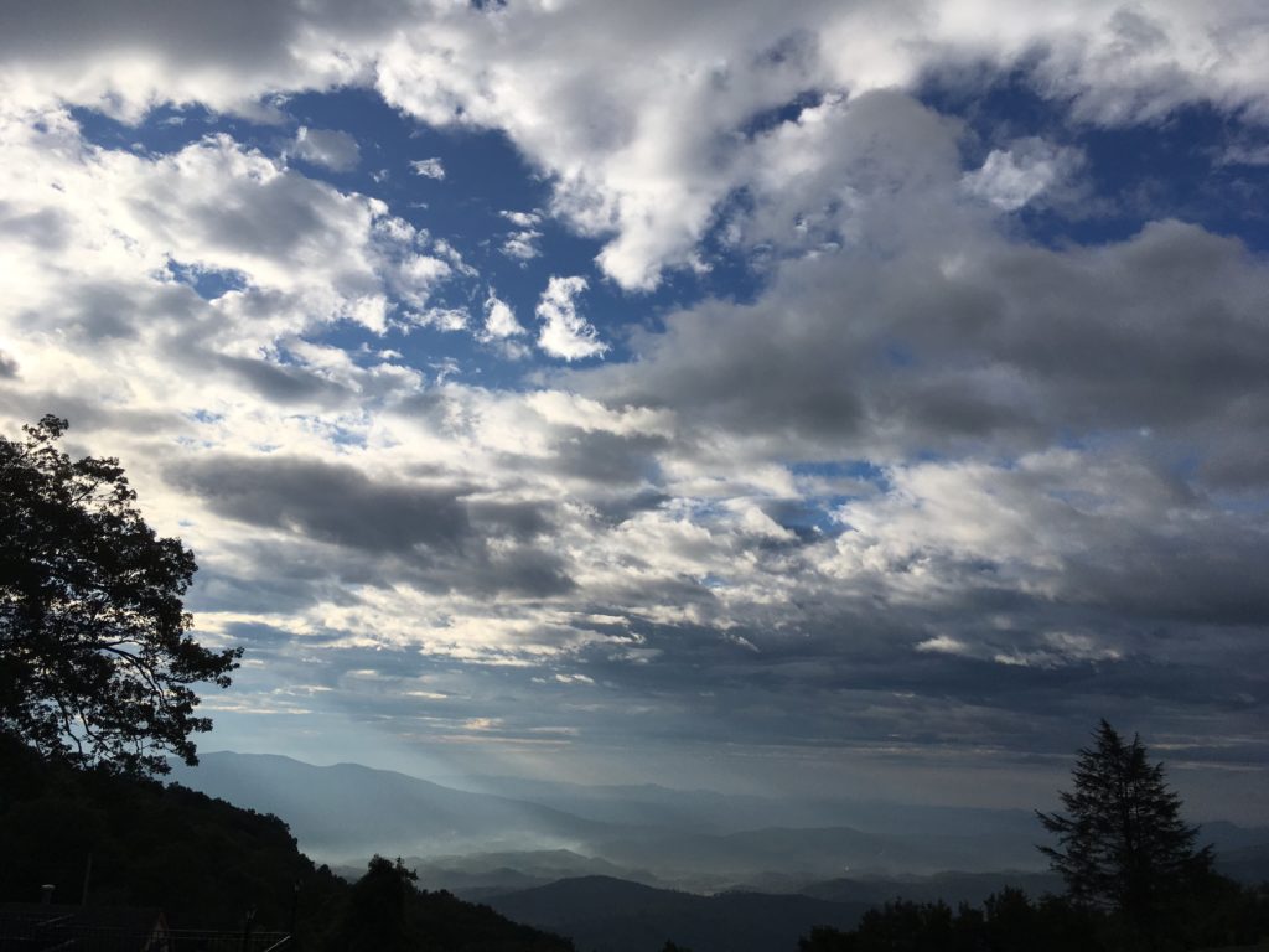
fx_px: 1063
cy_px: 476
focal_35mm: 29
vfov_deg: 48.2
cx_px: 634
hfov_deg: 61.7
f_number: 2.2
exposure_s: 1/4808
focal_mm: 4.15
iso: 25
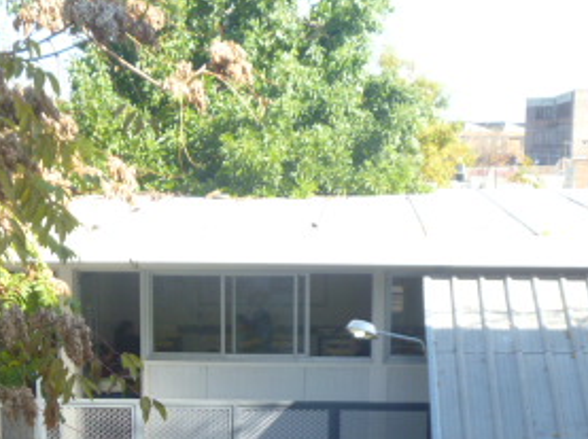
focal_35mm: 81
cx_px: 234
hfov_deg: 24.1
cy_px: 494
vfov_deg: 17.5
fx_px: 1374
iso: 80
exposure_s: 1/125
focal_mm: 6.3
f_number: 3.5
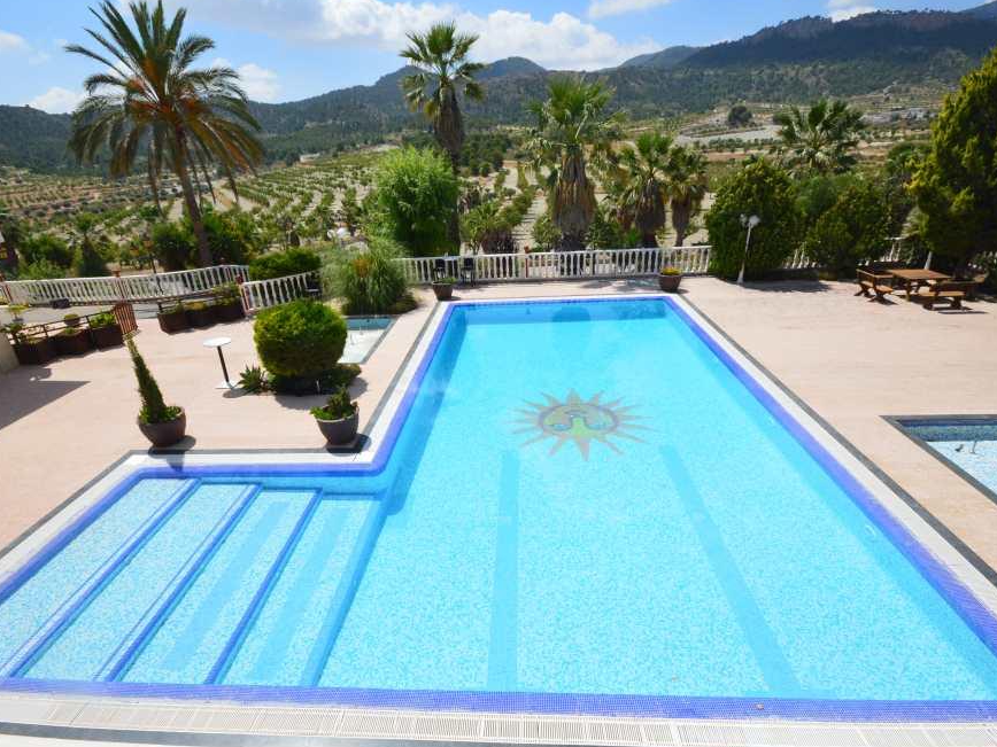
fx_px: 490
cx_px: 488
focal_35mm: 17
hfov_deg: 91.0
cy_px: 375
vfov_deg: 74.7
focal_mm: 10
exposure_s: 1/500
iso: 400
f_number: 11
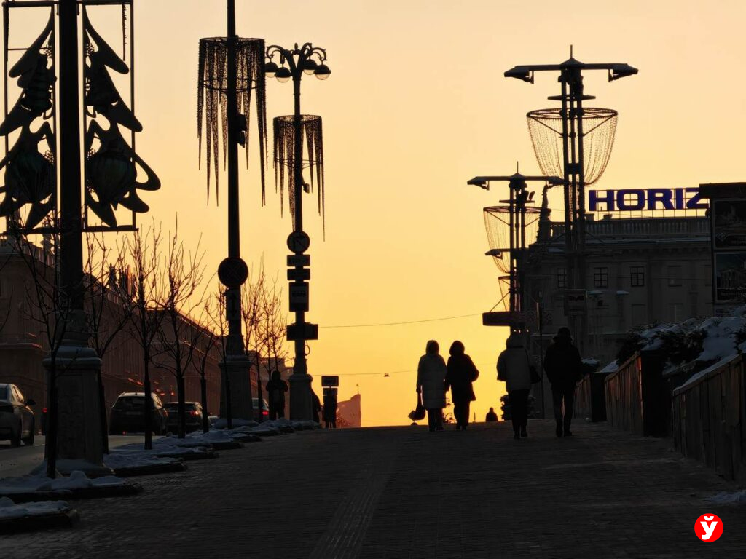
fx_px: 3534
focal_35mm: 164
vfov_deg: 9.1
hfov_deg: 12.0
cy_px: 280
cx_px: 373
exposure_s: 1/580
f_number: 2.4
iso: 64
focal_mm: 8.67
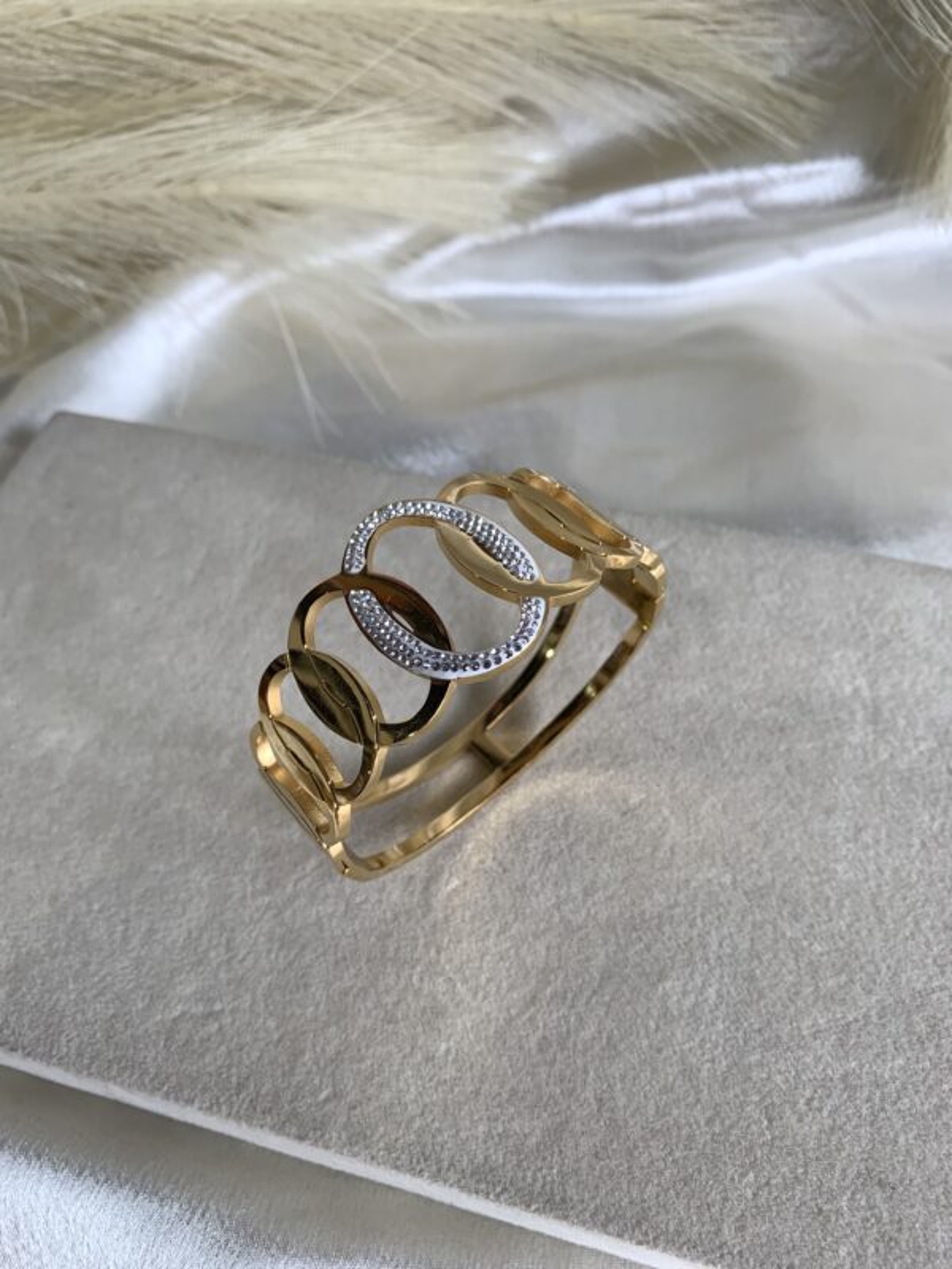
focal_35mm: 26
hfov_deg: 53.1
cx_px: 476
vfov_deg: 67.3
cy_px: 634
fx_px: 953
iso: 40
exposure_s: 1/100
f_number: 1.8
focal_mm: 4.25
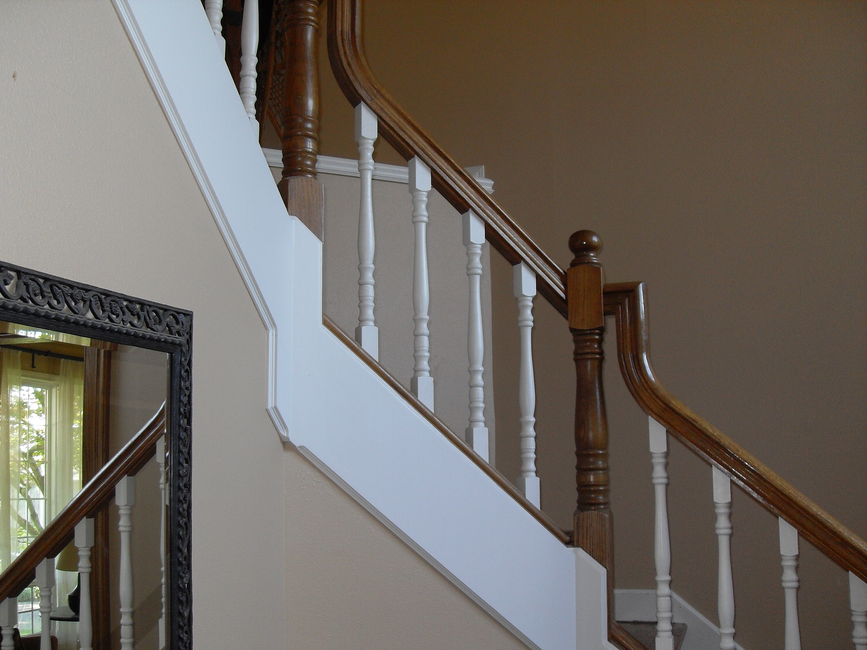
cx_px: 434
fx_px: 927
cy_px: 325
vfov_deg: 38.7
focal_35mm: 37
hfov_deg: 50.1
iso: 100
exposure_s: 1/45
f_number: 2.8
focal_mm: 6.3
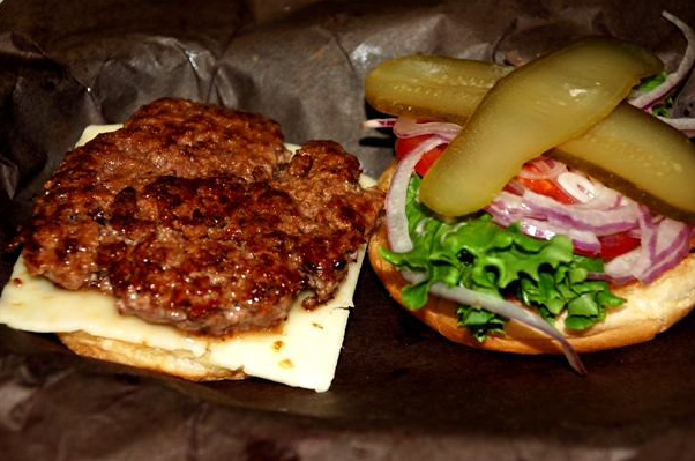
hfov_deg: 17.2
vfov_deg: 11.4
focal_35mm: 120
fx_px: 2303
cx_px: 346
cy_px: 221
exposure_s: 1/125
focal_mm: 75
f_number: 5.6
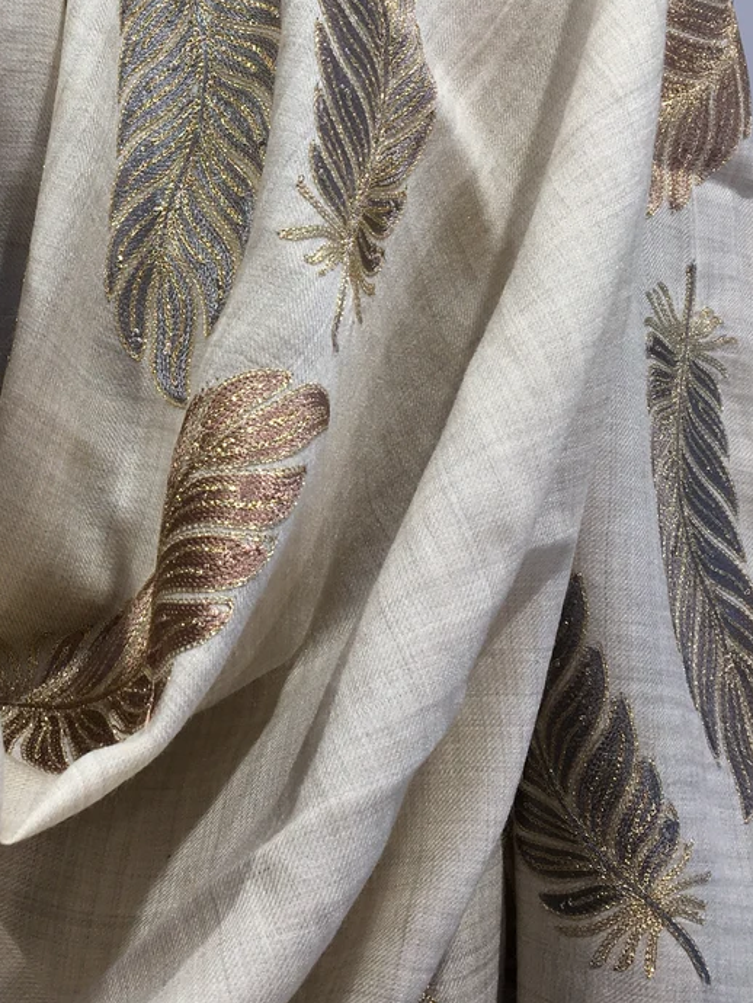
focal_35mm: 56
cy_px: 277
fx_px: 1623
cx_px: 29
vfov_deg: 33.8
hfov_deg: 25.1
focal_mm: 4.15
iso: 25
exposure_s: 1/100
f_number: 2.2
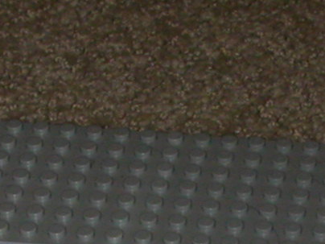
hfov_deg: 10.0
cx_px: 431
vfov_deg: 7.5
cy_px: 425
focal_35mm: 194
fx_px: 1821
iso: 100
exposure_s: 1/59.9
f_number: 5.2
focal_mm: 7.5
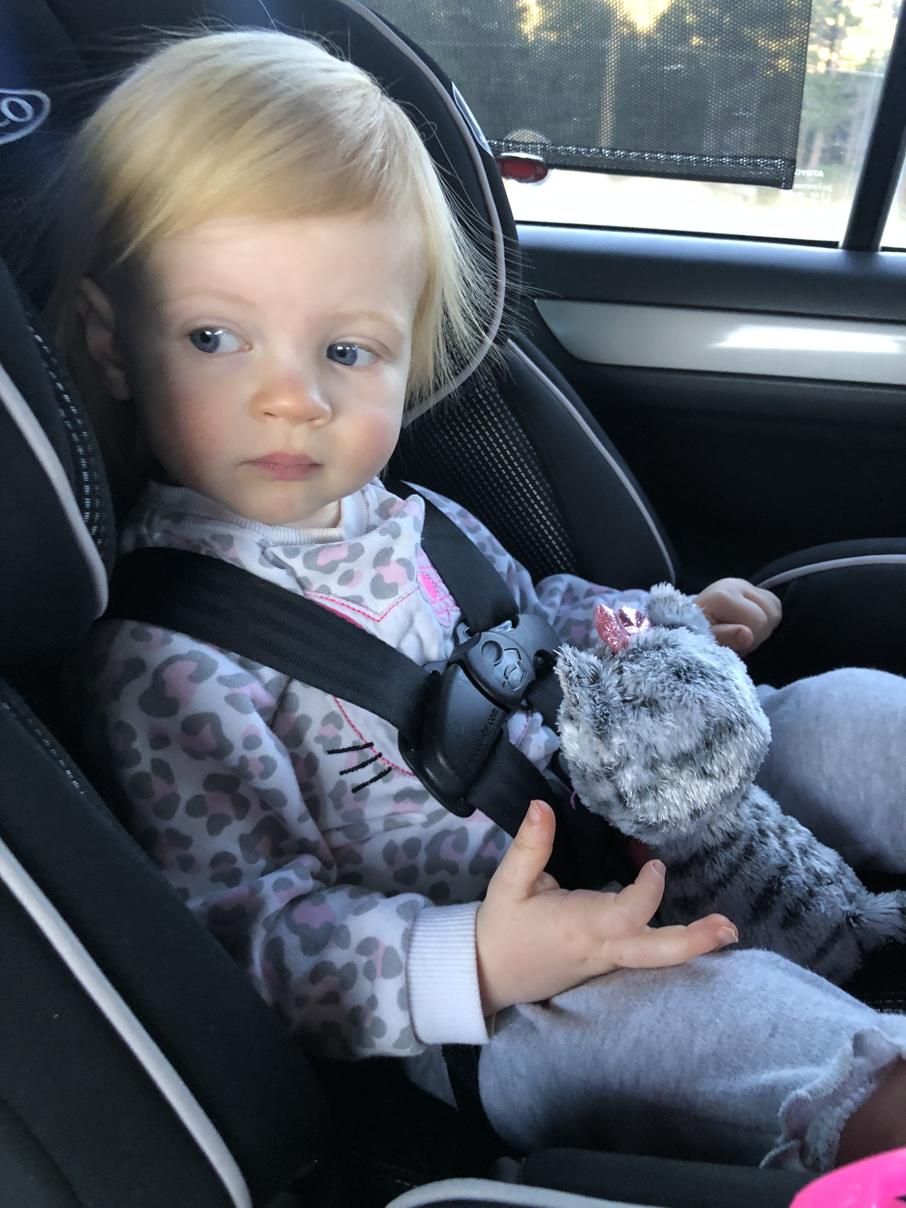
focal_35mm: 28
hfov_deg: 49.7
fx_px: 977
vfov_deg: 63.4
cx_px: 453
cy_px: 604
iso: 64
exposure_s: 1/15
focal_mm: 3.99
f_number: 1.8
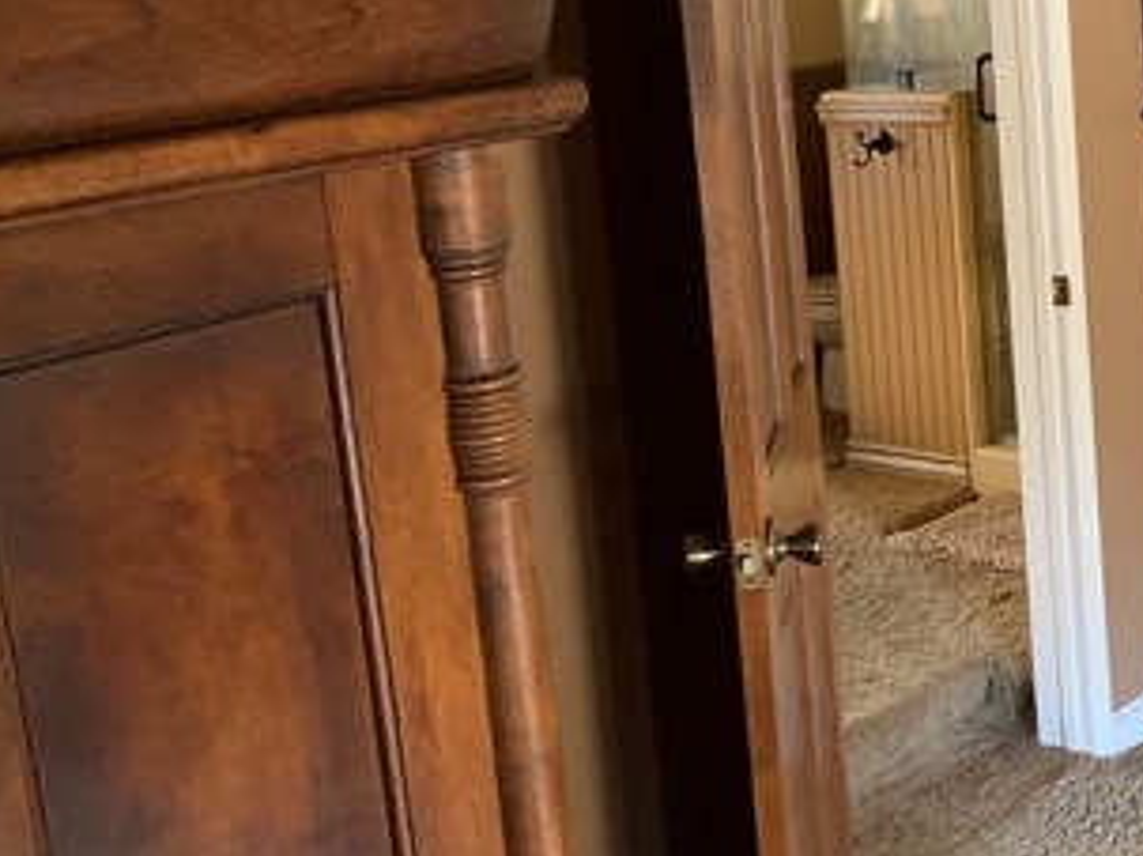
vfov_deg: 26.3
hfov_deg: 33.2
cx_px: 1015
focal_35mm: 55
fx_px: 1815
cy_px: 264
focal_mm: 4.25
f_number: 1.8
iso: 400
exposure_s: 1/51
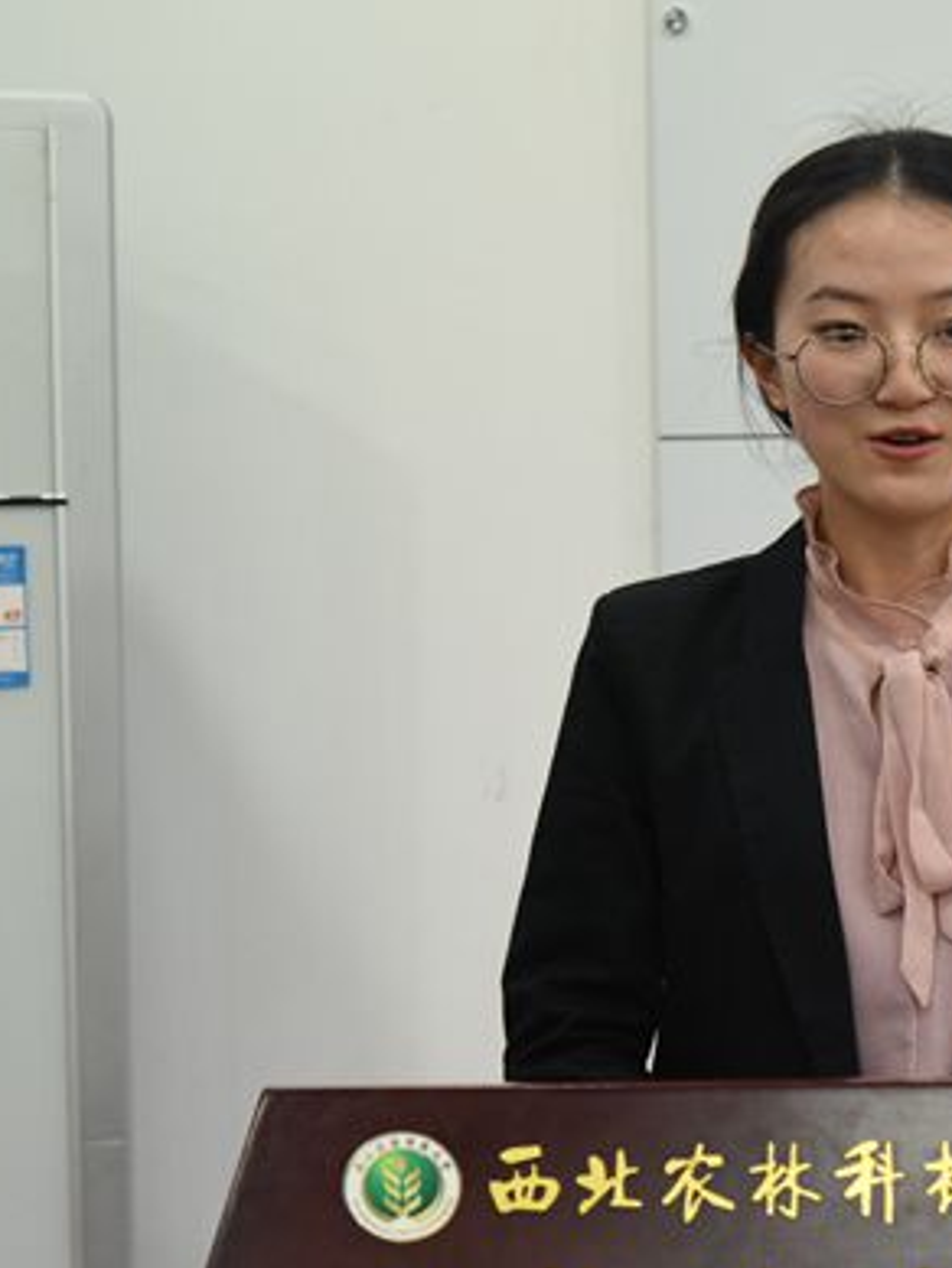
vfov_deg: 15.6
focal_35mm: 126
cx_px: 884
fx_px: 4618
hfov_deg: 11.7
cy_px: 645
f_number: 5
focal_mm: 85
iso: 2500
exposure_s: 1/160
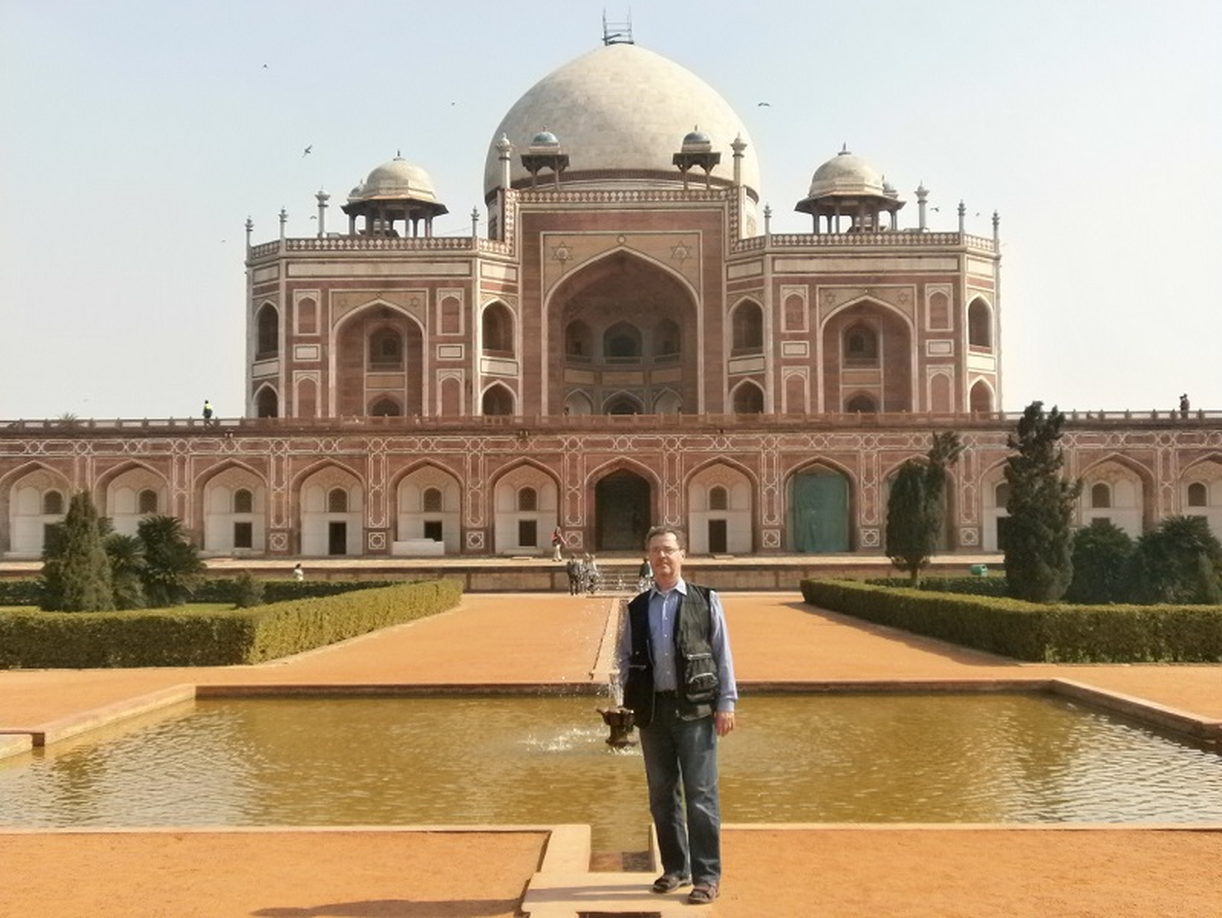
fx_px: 1625
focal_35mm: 46
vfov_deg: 31.5
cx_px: 611
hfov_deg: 41.2
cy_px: 459
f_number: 3.8
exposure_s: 1/1000
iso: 100
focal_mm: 8.1
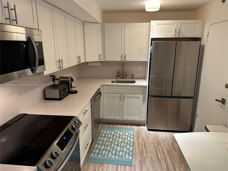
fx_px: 158
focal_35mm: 24
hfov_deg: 71.6
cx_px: 114
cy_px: 86
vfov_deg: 56.8
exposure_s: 1/60
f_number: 1.78
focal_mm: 6.86
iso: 250
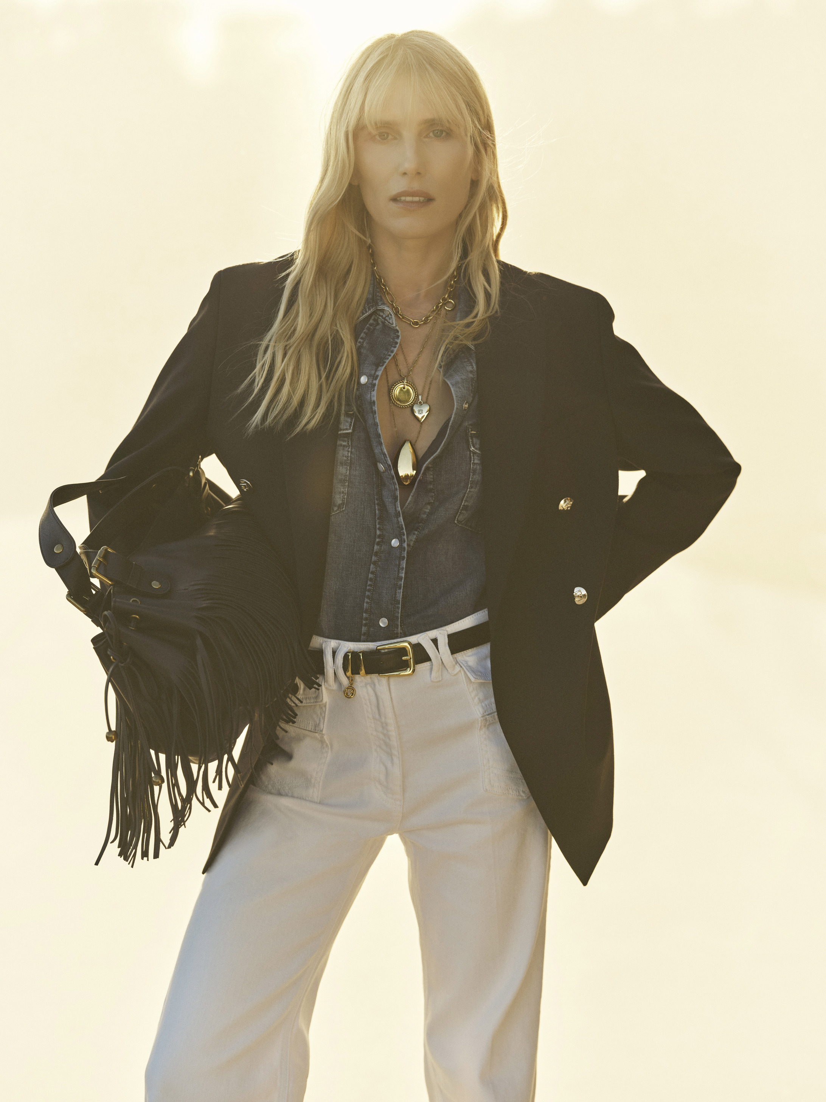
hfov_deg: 17.0
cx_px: 413
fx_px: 2768
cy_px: 551
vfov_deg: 22.5
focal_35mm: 87
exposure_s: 1/400
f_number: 3.6
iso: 100
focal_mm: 110
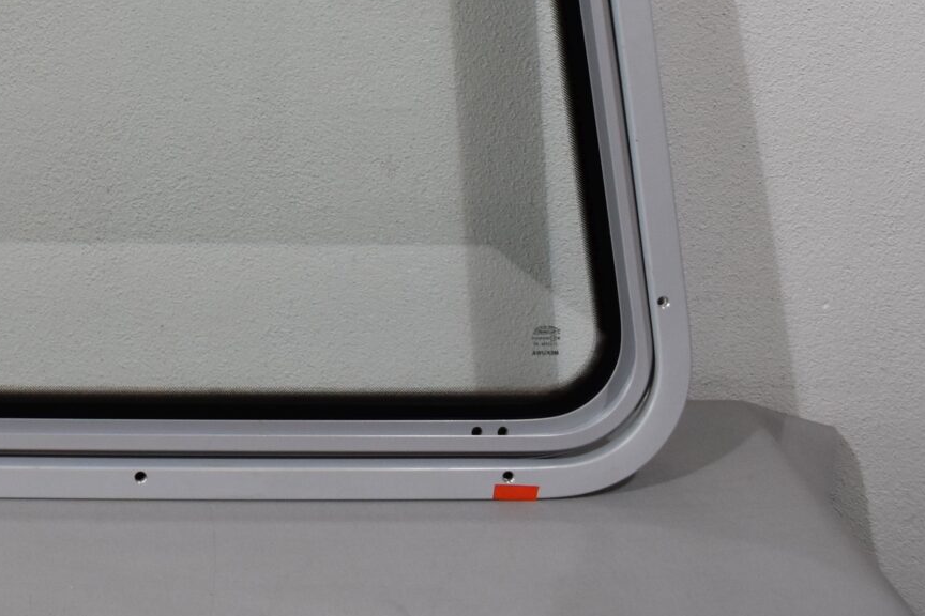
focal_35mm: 80
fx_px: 2055
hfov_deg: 23.3
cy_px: -278
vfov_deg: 15.8
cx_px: -169
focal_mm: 18
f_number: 5.6
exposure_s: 1/125
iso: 400
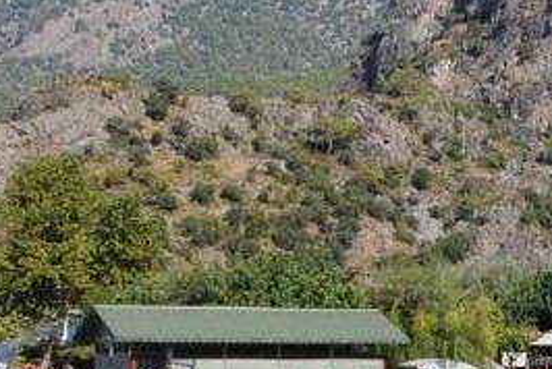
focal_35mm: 155
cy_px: 330
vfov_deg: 8.8
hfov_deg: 12.5
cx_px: 843
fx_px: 2379
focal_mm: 24
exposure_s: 1/250
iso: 100
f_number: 8
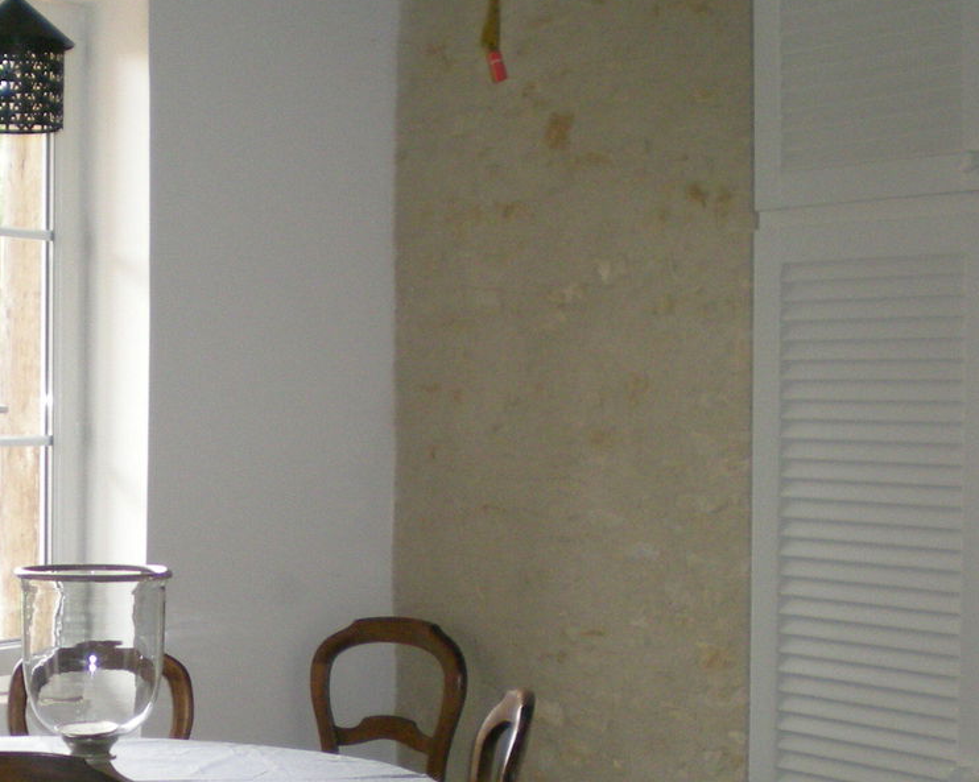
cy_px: 539
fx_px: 2317
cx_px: 95
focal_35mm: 80
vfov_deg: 19.1
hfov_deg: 23.2
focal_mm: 6.3
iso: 200
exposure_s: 1/29
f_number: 3.1
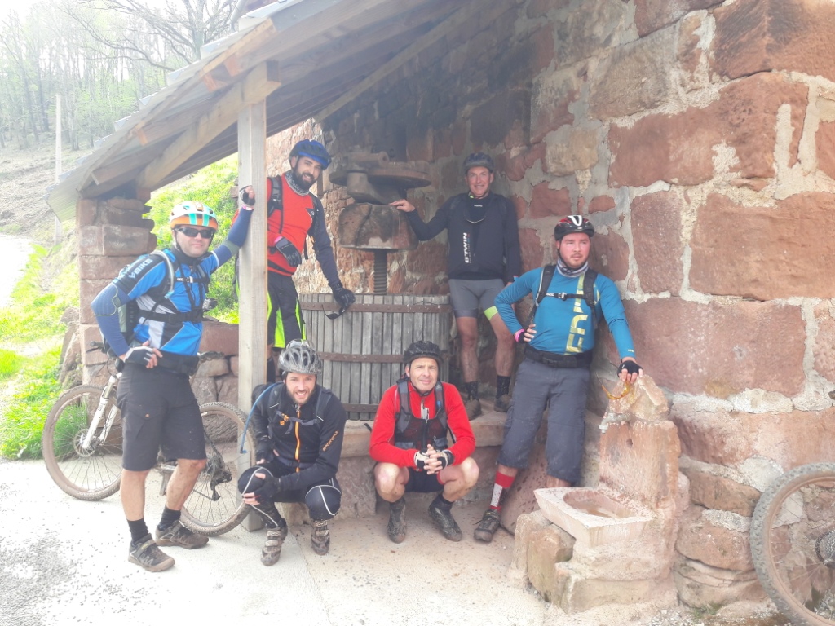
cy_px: 313
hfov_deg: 63.4
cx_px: 418
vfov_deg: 49.7
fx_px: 675
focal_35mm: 28
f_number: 1.9
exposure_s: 1/192
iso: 40
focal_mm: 3.7
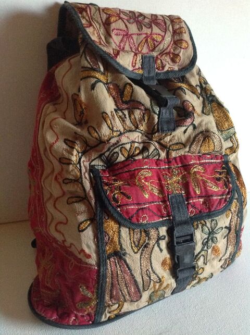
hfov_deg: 40.6
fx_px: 338
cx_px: 125
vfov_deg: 52.7
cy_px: 168
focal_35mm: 35
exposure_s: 1/15
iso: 640
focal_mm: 4.28
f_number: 2.4
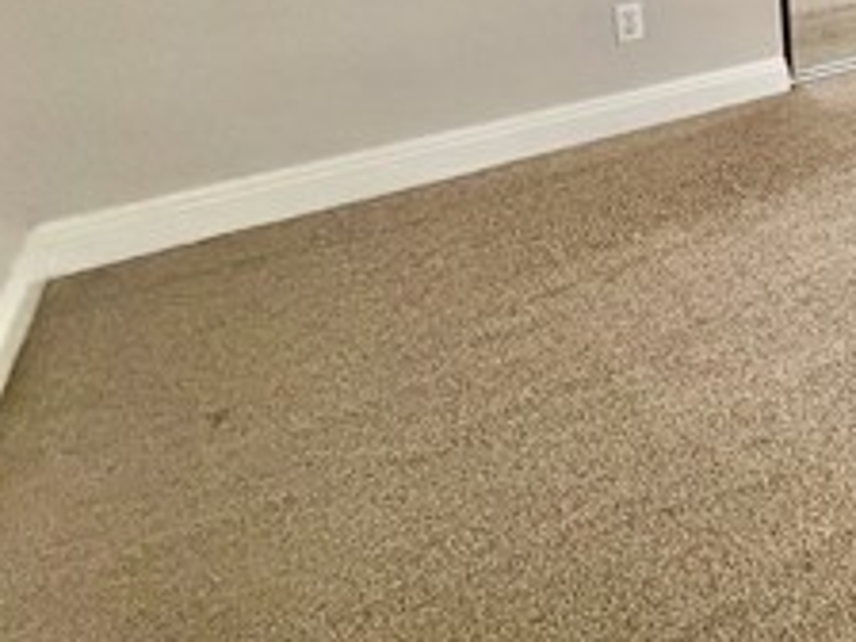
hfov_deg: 31.7
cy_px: -145
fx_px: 989
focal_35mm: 40
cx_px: 1188
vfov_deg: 30.2
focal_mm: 2.22
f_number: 2.2
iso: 800
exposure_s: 1/60
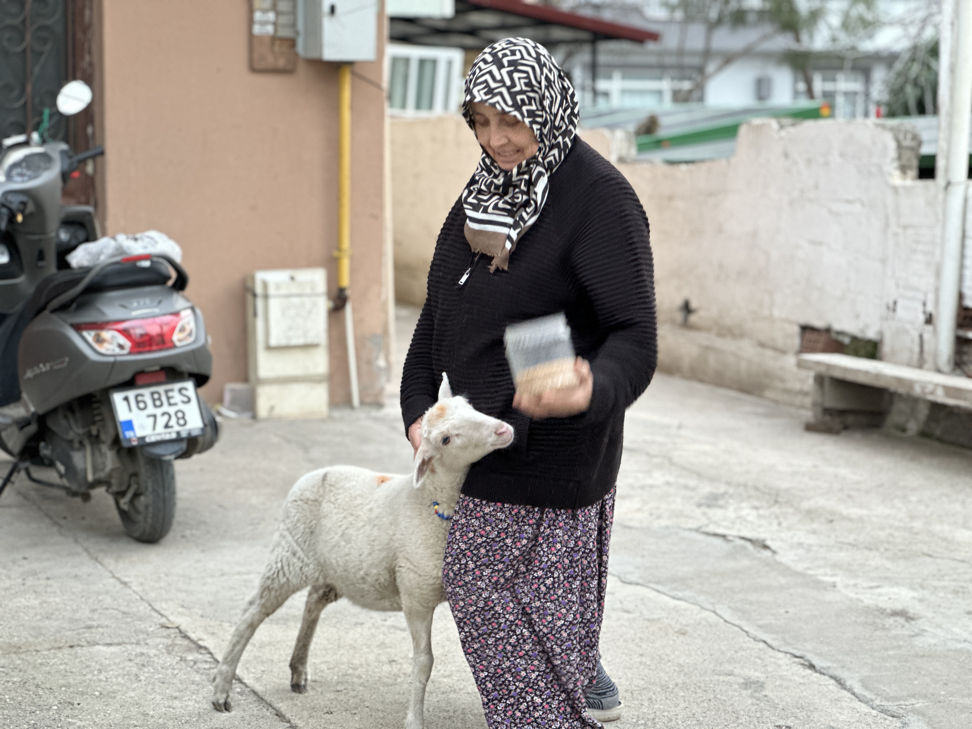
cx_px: 486
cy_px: 364
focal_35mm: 77
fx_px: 2162
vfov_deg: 19.1
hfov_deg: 25.3
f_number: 2.8
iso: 250
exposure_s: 1/40
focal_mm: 9
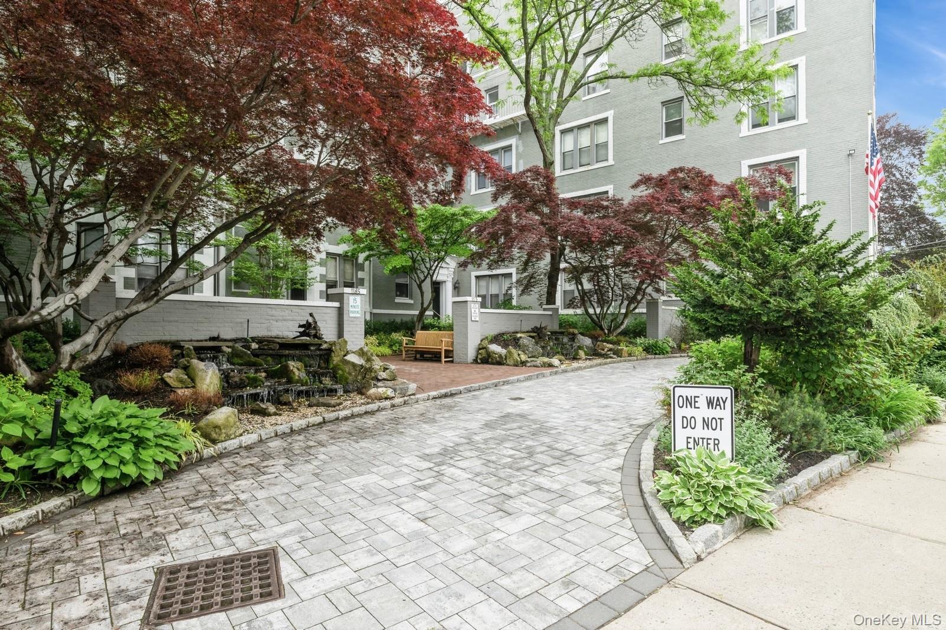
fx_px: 512
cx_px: 473
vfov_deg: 63.2
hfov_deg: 85.4
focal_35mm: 20
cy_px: 315
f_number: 11
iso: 400
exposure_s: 1/100
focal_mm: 19.5
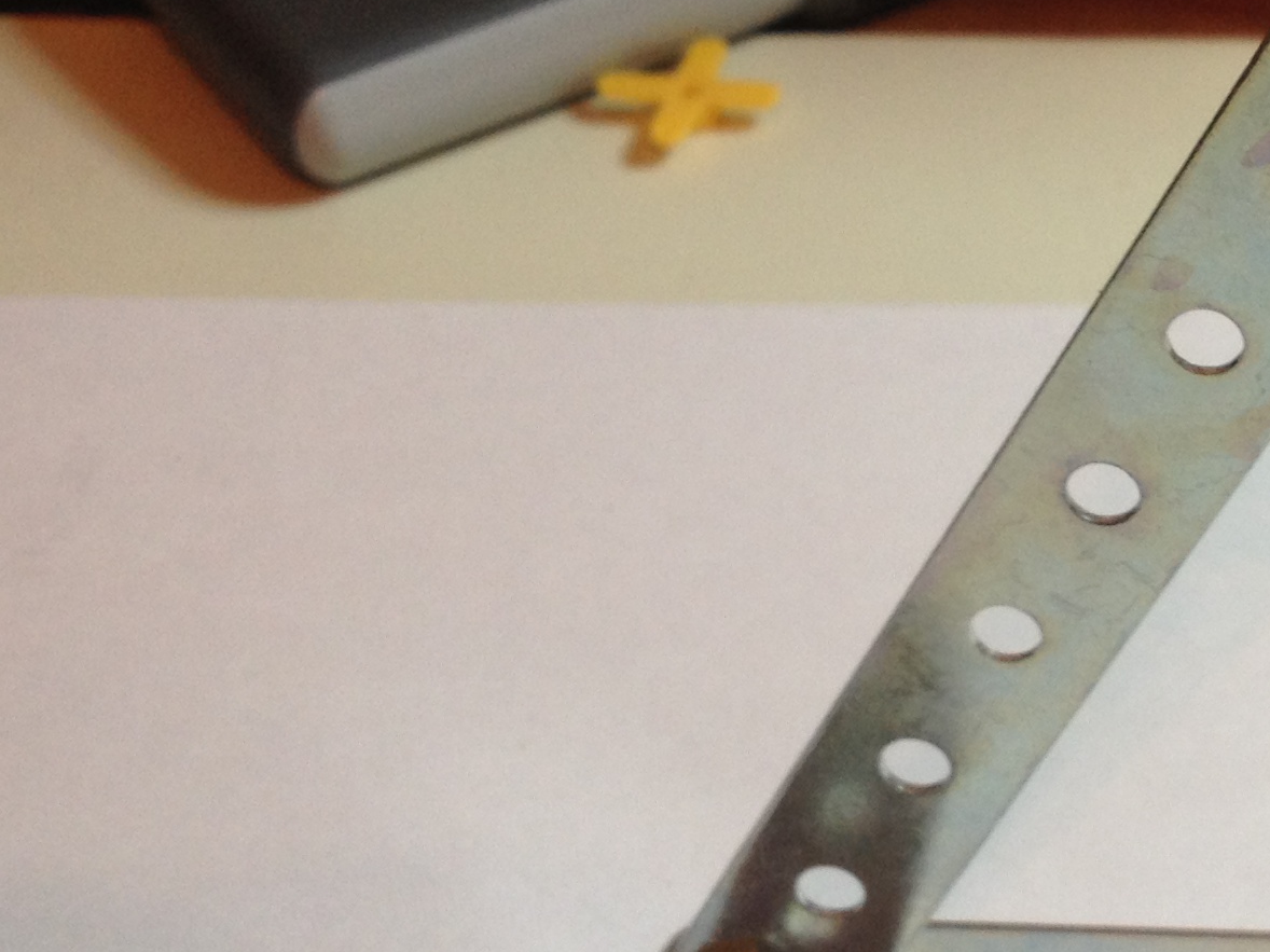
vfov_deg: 15.2
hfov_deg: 19.4
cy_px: 540
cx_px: 1397
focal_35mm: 97
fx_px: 3558
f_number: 2.4
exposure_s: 1/20
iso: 64
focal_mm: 4.28
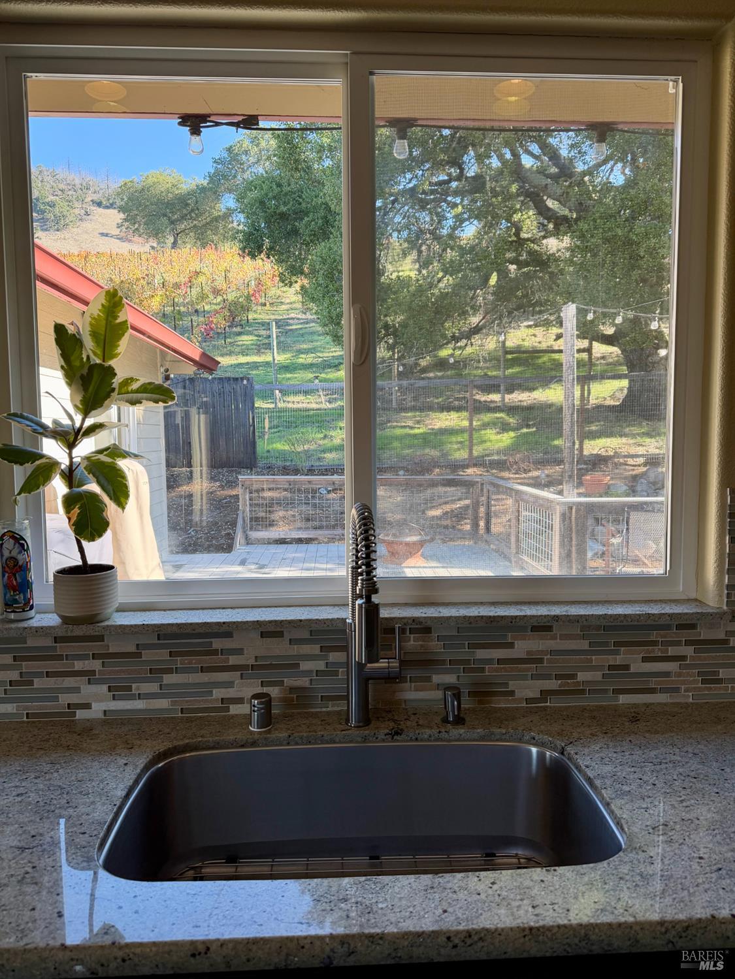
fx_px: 679
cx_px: 368
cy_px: 490
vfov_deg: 71.6
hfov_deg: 56.8
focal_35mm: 24
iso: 100
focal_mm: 6.76
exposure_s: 1/190
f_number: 1.78
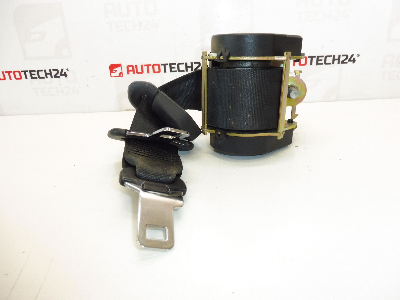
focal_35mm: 24
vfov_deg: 56.8
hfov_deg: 71.6
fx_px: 277
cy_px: 150
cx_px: 200
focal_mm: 4.3
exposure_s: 1/60
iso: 200
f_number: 3.5
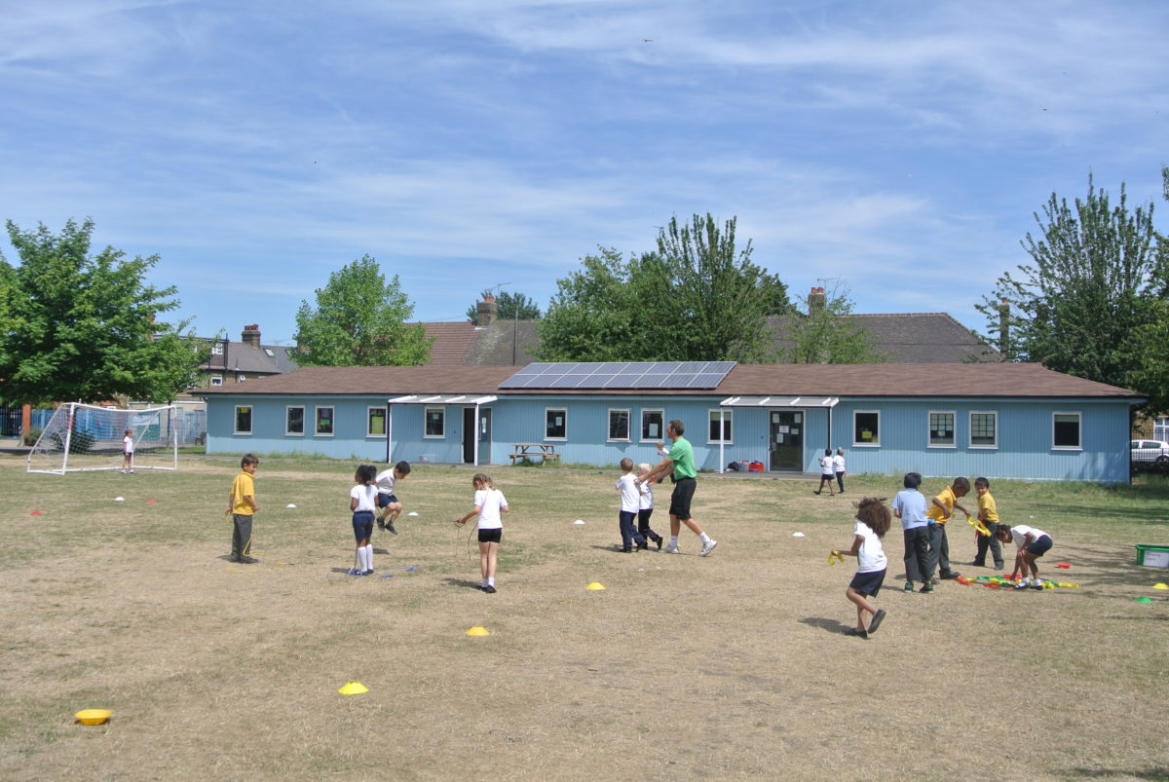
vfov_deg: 37.0
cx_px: 584
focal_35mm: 36
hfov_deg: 53.1
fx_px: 1170
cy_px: 391
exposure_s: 1/500
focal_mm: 13.6
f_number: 5.6
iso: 100
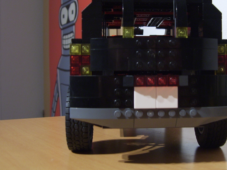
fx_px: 341
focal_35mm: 52
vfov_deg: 28.0
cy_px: 70
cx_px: 146
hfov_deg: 36.5
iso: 100
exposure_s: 1/6
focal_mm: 7.8
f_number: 2.8
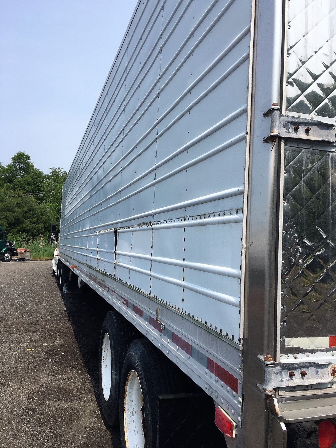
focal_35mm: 29
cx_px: 168
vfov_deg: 61.7
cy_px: 224
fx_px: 375
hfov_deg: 48.2
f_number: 2.2
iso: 25
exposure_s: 1/1748
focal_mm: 4.15
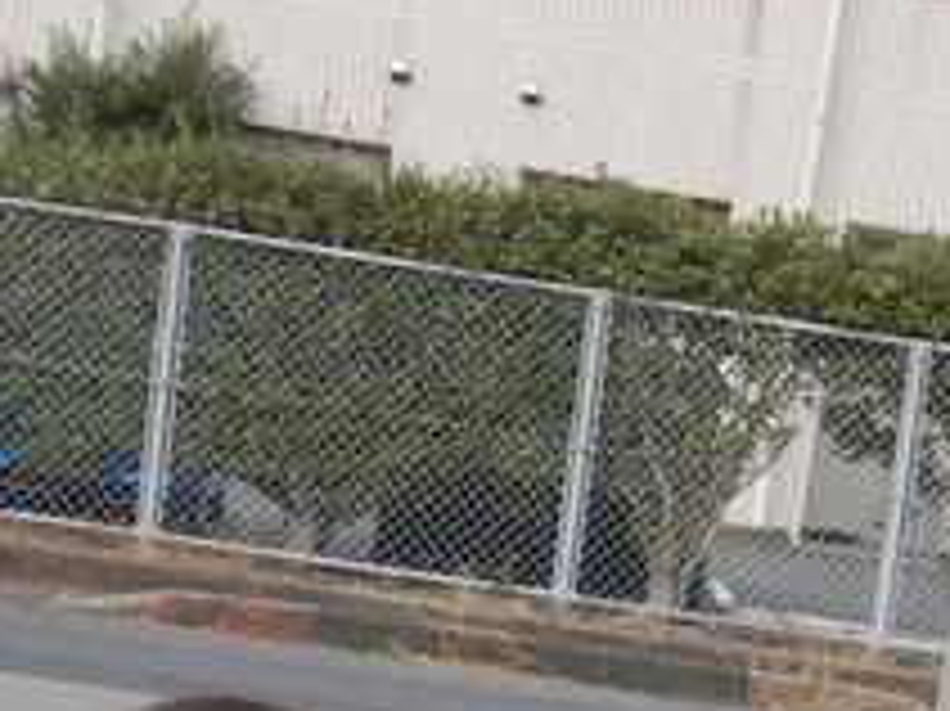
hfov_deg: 17.1
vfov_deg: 12.1
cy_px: 1202
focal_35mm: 114
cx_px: 770
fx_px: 3127
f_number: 2.8
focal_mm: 4.3
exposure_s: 1/640
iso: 125
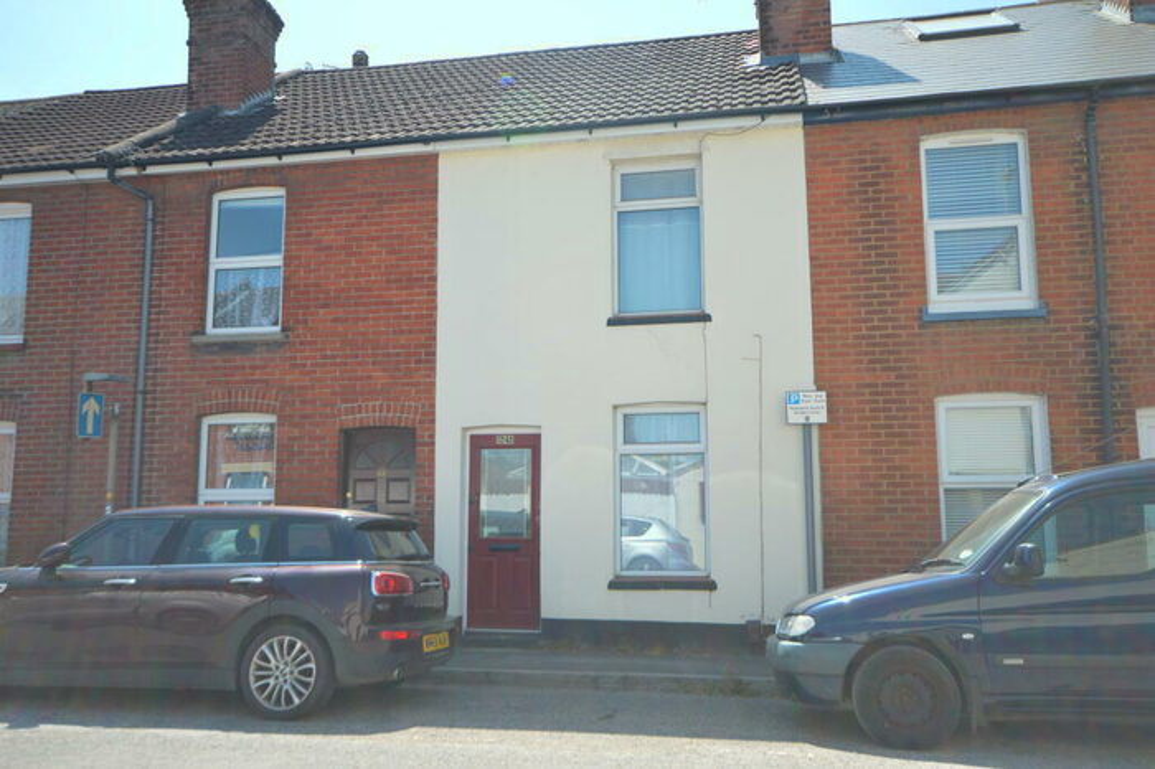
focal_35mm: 30
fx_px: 962
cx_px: 578
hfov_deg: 62.0
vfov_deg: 43.6
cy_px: 384
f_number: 5.6
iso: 100
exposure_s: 1/125
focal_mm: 20
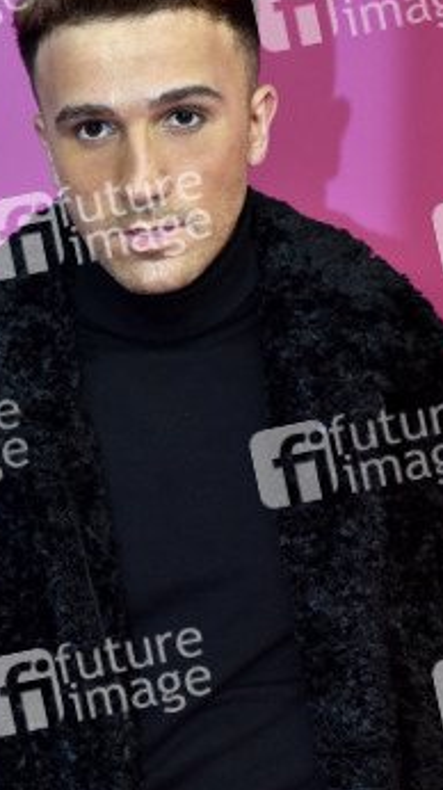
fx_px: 4438
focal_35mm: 212
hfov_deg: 5.7
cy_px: 340
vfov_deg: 10.2
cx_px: 160
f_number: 5.6
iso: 2000
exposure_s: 1/200
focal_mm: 175
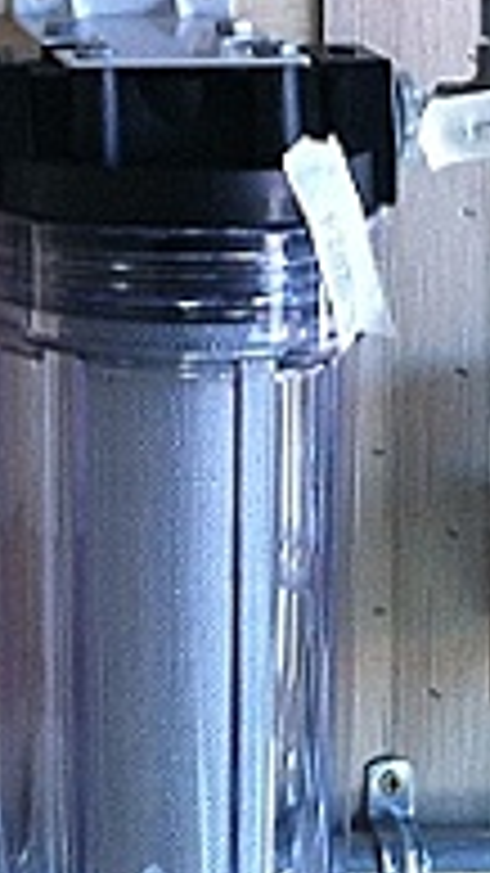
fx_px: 3630
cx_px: -508
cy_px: -182
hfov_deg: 7.4
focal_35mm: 157
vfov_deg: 13.3
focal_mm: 3.85
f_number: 2.8
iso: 100
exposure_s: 1/50
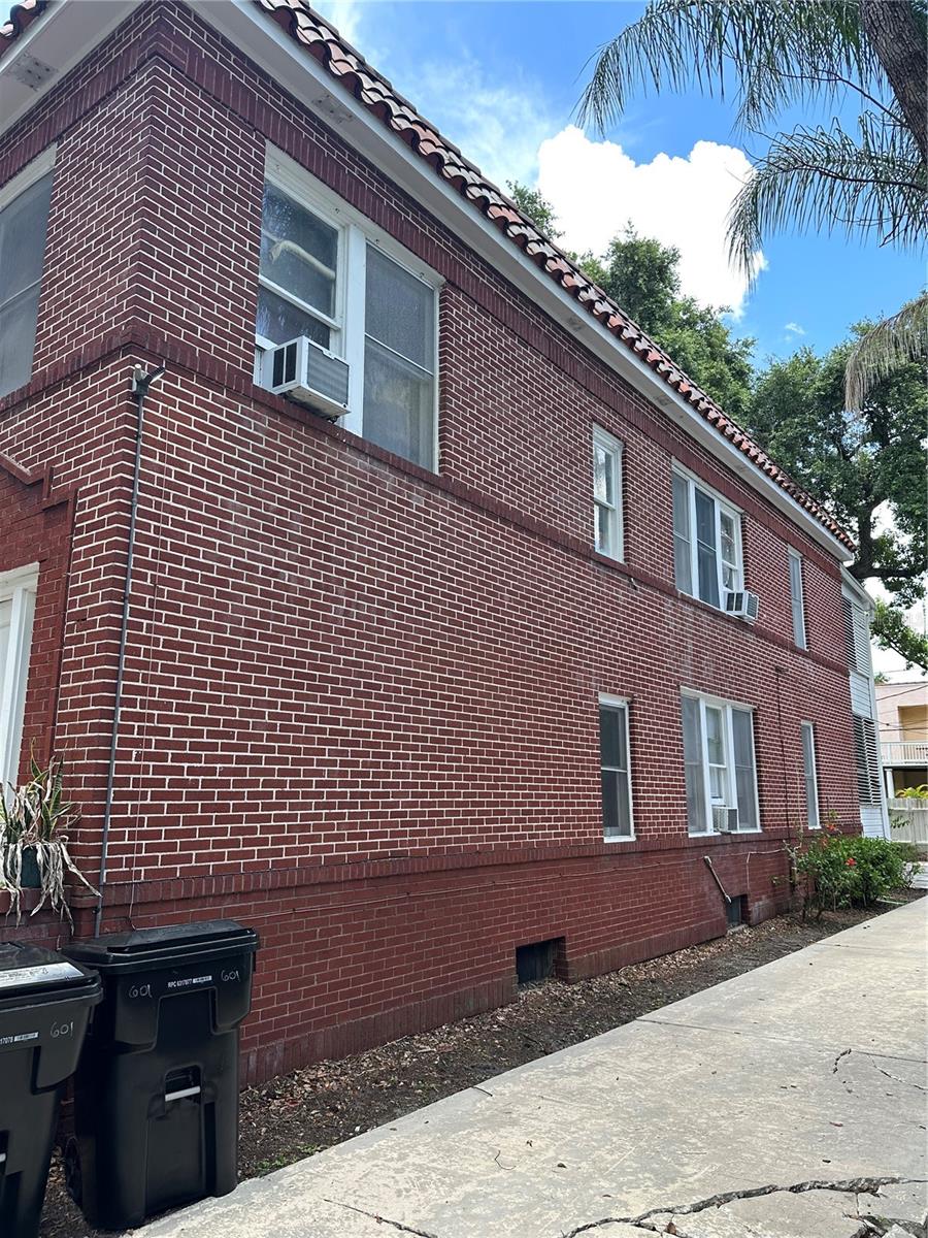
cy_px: 619
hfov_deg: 56.8
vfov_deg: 71.6
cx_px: 464
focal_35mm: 24
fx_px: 858
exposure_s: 1/521
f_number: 1.78
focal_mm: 6.86
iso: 80
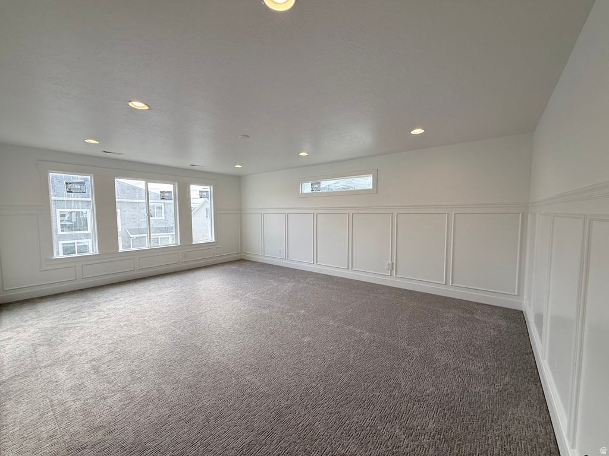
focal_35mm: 14
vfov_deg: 85.7
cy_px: 228
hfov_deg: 102.1
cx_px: 304
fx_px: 246
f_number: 2.2
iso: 64
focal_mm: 2.22
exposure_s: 1/258
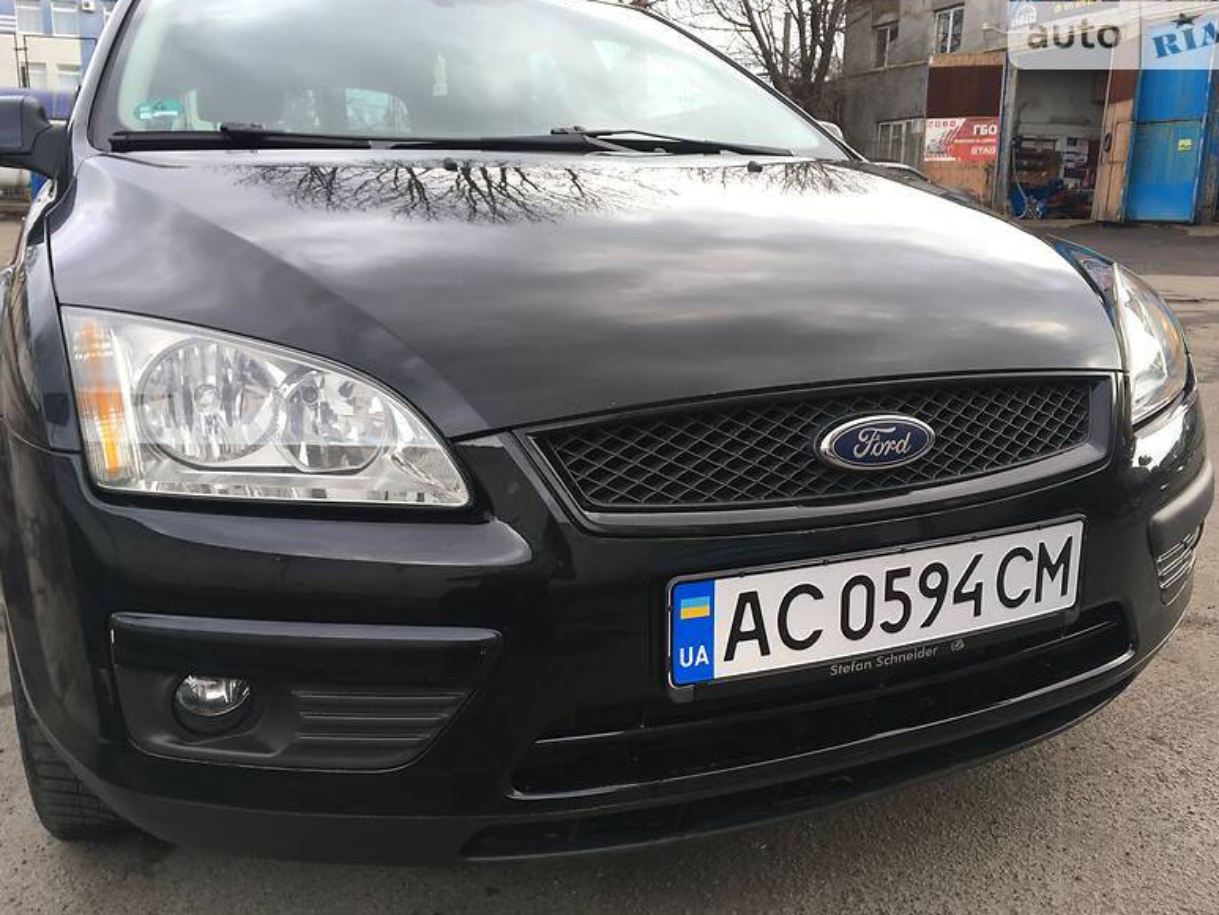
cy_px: 456
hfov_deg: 59.9
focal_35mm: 30
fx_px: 1057
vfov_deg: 46.8
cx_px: 628
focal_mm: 4.2
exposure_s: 1/134
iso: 25
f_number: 2.2
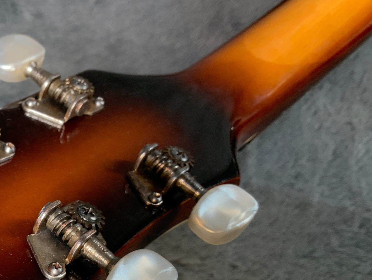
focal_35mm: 57
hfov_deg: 32.0
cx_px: 30
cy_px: 243
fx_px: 613
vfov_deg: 25.0
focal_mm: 3
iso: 80
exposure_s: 1/50
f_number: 1.8
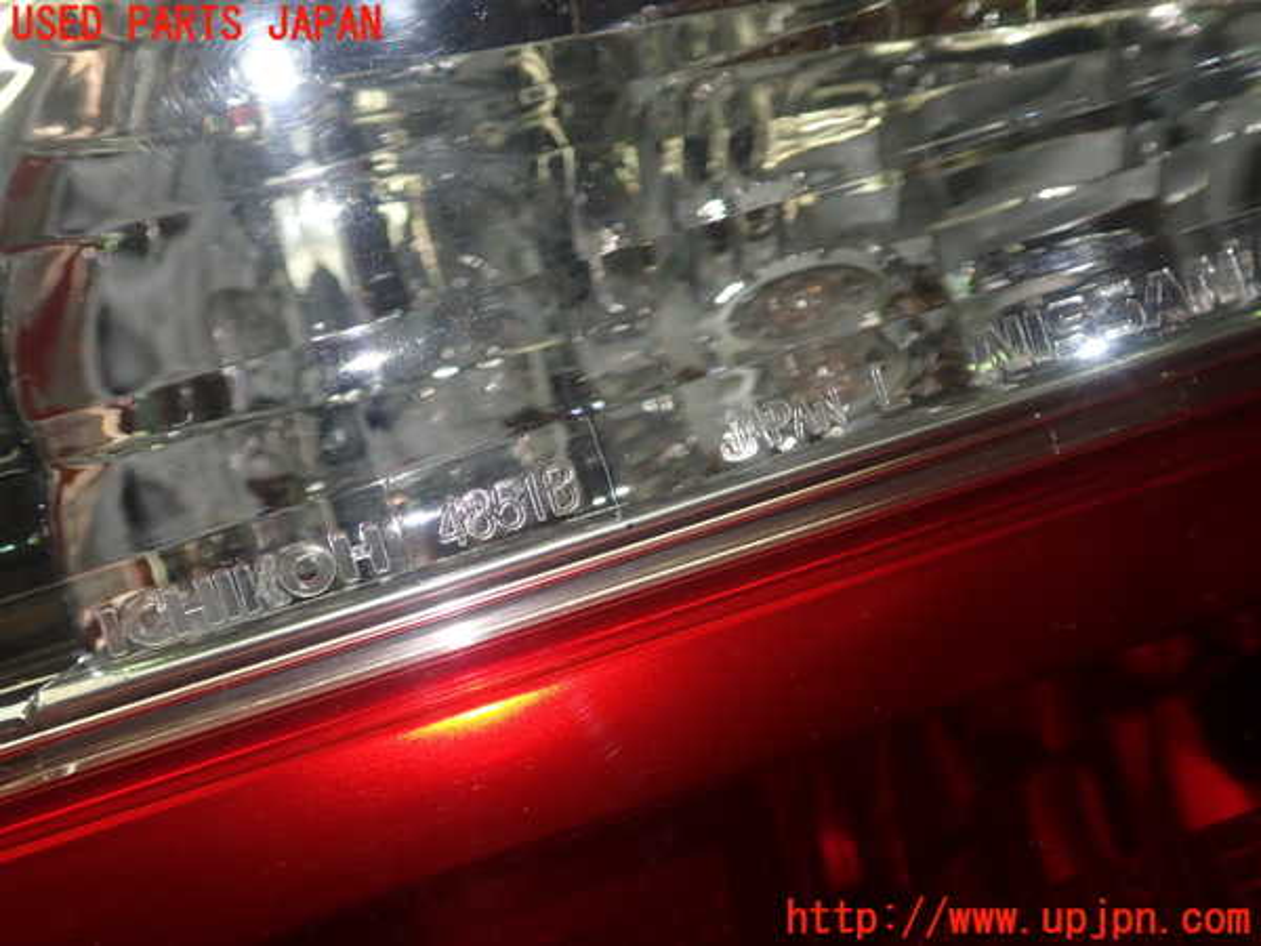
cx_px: 630
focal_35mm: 36
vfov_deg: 39.7
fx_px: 1311
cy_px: 473
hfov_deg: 51.4
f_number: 2.5
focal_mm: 6.37
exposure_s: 1/80
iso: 125
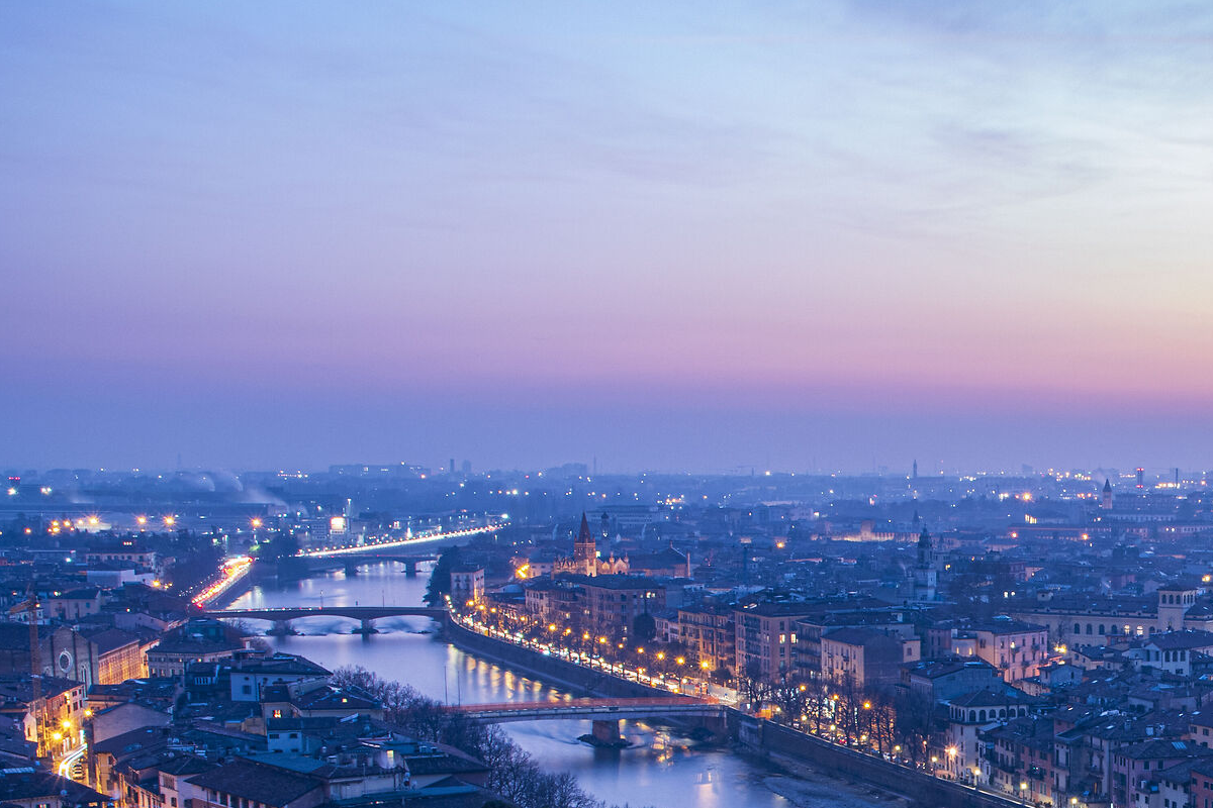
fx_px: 2224
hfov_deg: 29.0
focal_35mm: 66
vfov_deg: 20.0
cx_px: 1145
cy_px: 791
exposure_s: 30
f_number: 16
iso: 200
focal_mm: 22
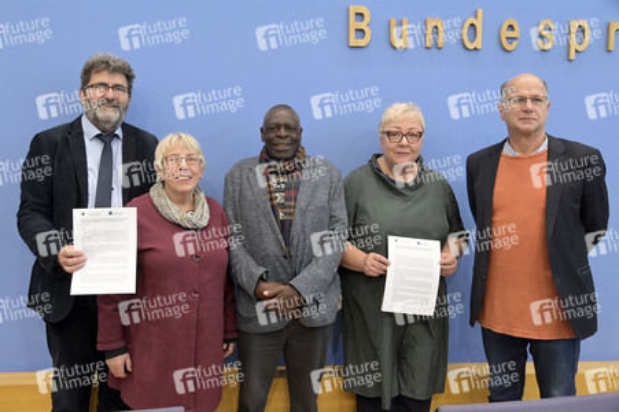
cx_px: 310
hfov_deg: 60.3
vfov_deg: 42.3
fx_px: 533
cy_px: 206
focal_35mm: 31
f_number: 5
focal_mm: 31
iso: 4000
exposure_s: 1/320
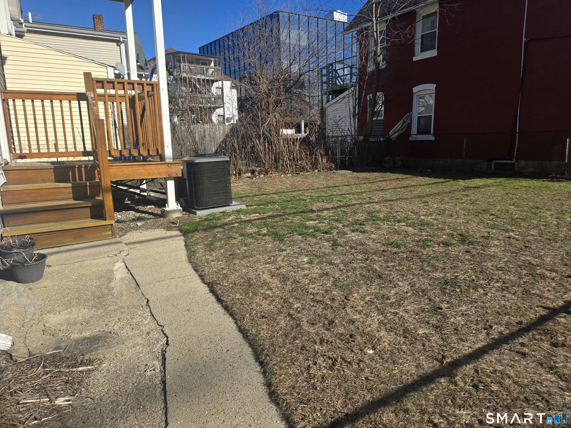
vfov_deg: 58.9
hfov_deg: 73.9
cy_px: 214
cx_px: 286
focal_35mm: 23
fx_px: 379
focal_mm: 5.4
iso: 25
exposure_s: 1/1941
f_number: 1.8
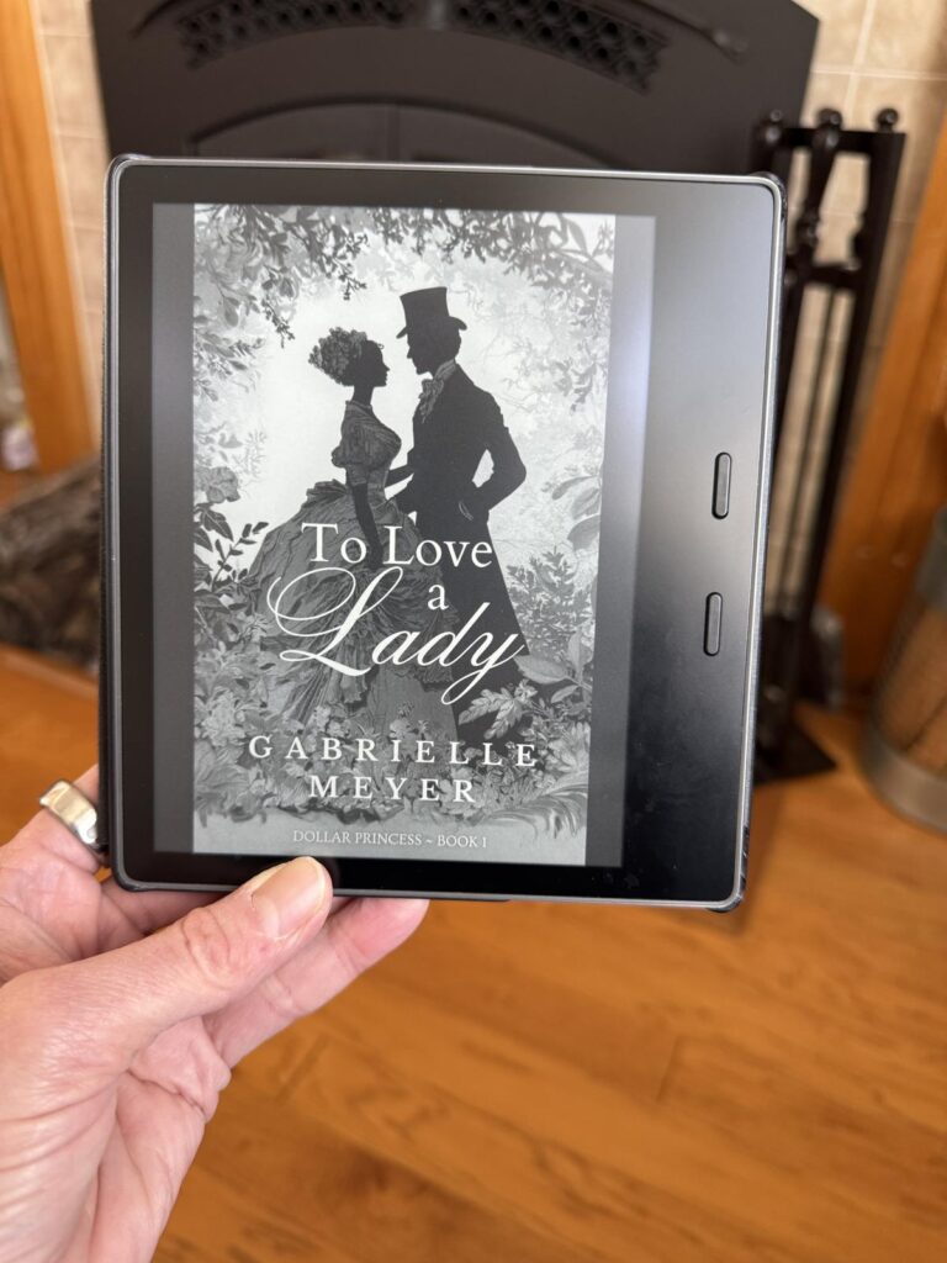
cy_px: 632
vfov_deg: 71.6
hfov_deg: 56.8
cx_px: 474
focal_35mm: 24
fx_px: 875
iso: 200
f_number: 1.78
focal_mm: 6.76
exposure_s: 1/82
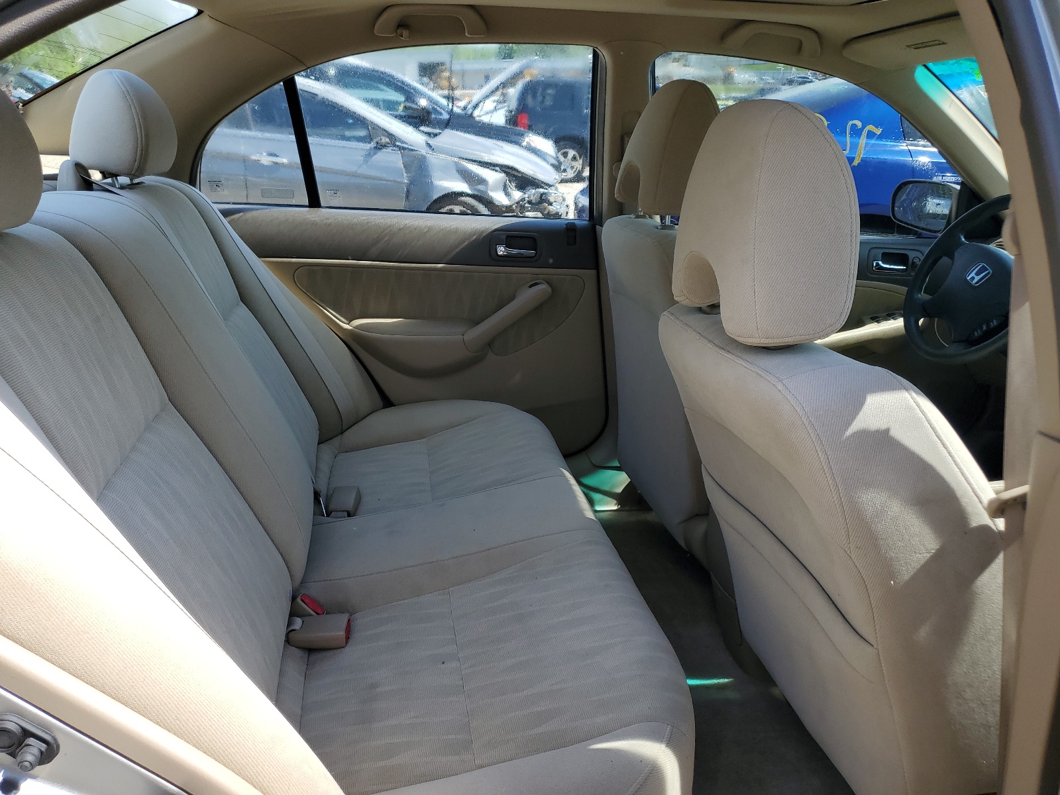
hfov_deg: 67.3
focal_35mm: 26
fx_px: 796
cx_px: 530
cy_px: 398
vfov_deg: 53.1
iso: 50
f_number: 1.5
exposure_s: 1/1429
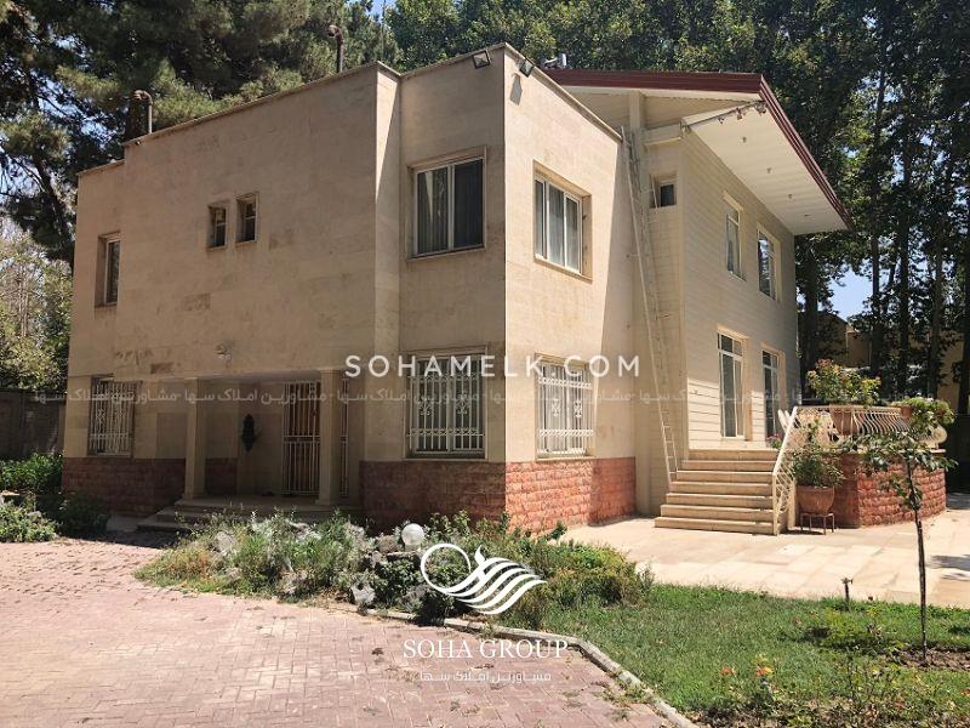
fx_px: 785
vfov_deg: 49.7
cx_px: 485
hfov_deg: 63.4
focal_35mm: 28
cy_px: 364
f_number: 1.8
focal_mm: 4
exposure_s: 1/1372
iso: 20
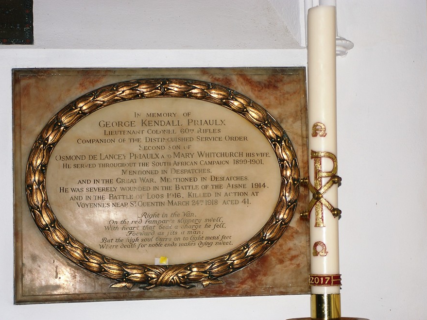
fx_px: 1011
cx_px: 199
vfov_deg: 18.0
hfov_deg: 23.8
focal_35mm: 82
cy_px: 160
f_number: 4.5
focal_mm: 50
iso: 200
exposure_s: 1/60
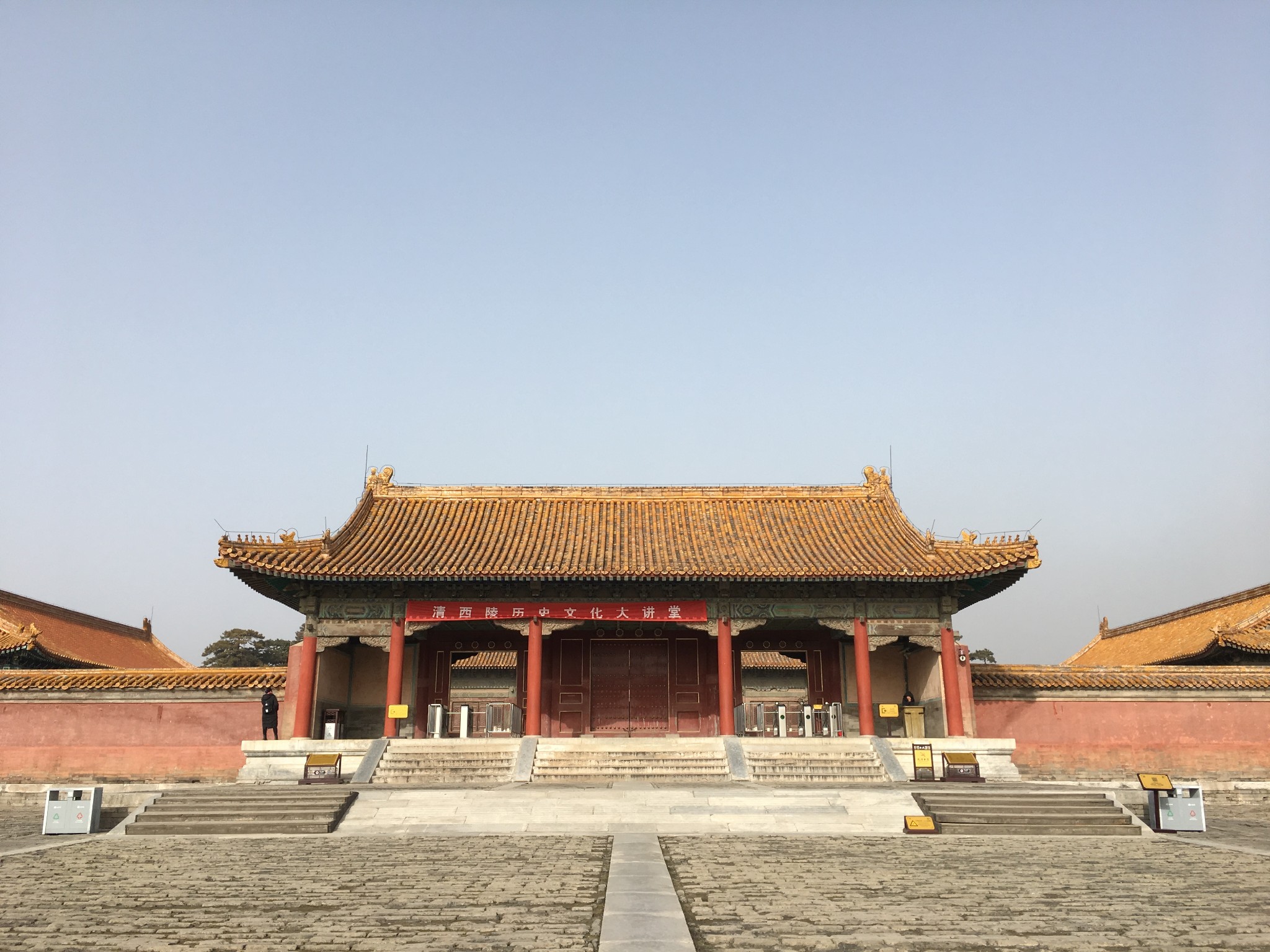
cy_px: 476
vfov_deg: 48.2
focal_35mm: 29
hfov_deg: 61.7
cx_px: 635
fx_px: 1064
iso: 25
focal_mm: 4.15
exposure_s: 1/1479
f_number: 2.2
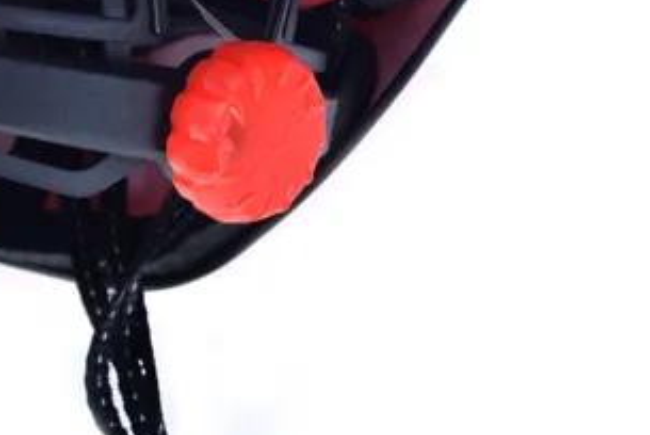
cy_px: 11
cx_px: 207
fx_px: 2367
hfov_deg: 15.6
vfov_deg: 10.4
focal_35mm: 131
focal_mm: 50
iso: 800
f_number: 14
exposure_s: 1/50
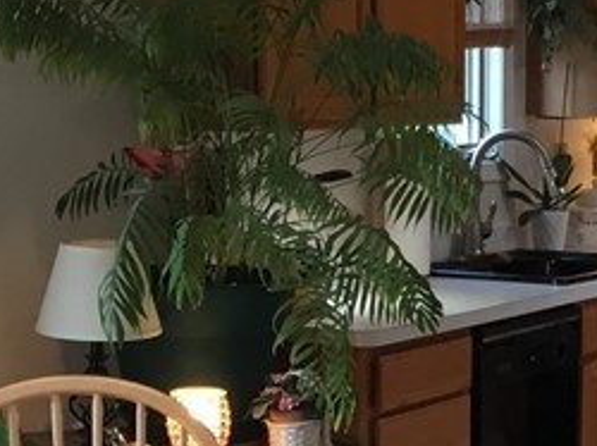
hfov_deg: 15.3
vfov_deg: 11.5
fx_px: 2188
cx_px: 599
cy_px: 465
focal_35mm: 127
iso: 80
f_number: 2.4
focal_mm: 3.3
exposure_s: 1/30
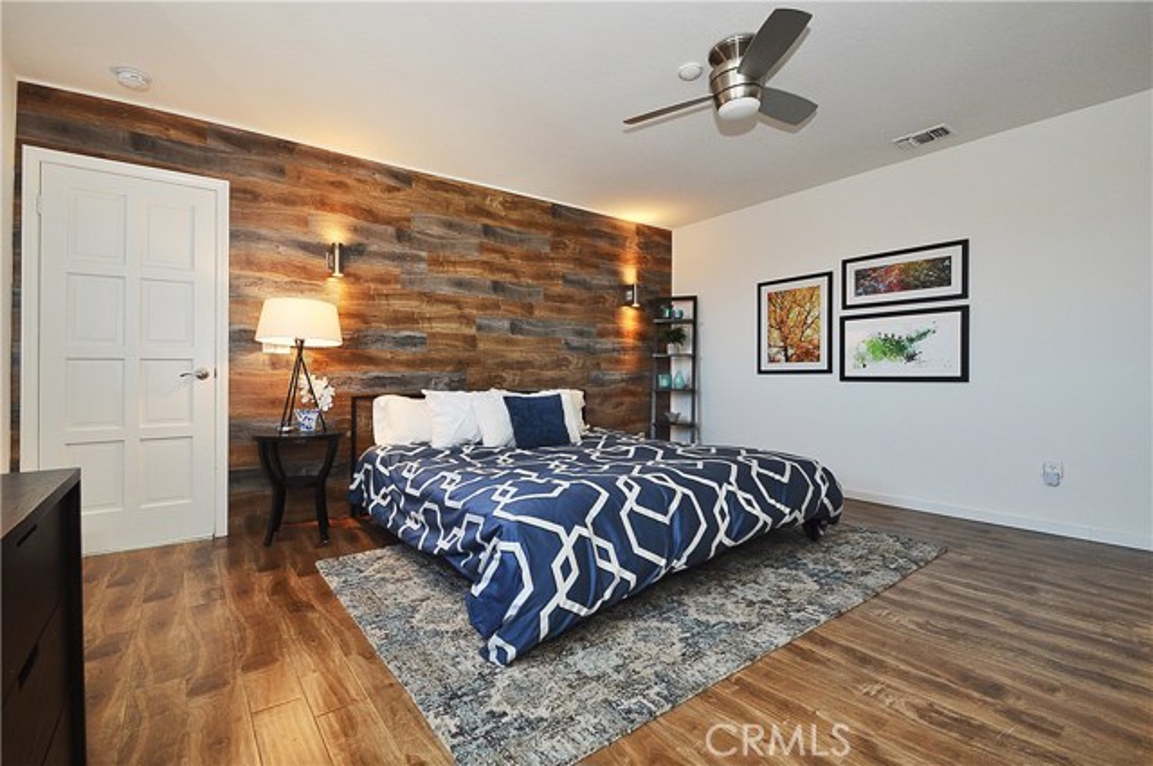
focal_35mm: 15
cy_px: 383
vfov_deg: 77.2
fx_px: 480
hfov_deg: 100.5
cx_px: 576
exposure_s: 1/10
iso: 320
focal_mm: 10
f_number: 9
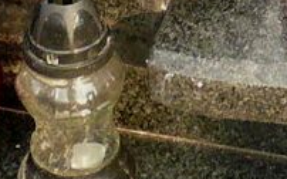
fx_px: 1720
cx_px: 399
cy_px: -396
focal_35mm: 220
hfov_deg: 9.3
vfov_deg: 5.5
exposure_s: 1/80
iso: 100
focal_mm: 4.6
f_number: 2.8
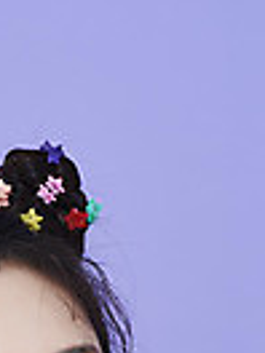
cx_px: 23
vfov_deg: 6.4
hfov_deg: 4.9
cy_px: 532
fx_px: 3123
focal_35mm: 306
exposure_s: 1/125
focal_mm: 105
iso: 64
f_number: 11
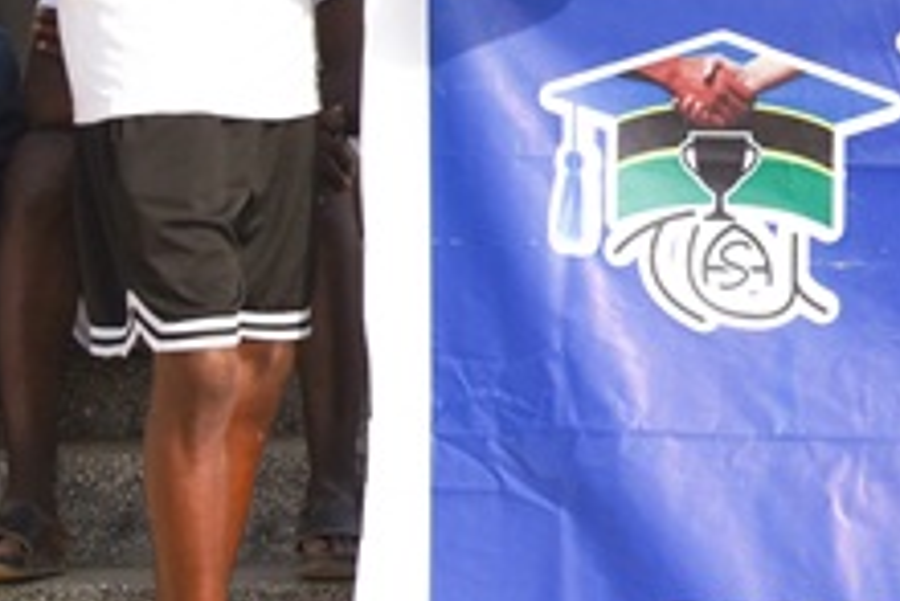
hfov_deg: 5.3
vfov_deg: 3.6
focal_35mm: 379
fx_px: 9481
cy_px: -356
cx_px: 1972
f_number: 8
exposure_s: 1/3200
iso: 800
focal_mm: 82
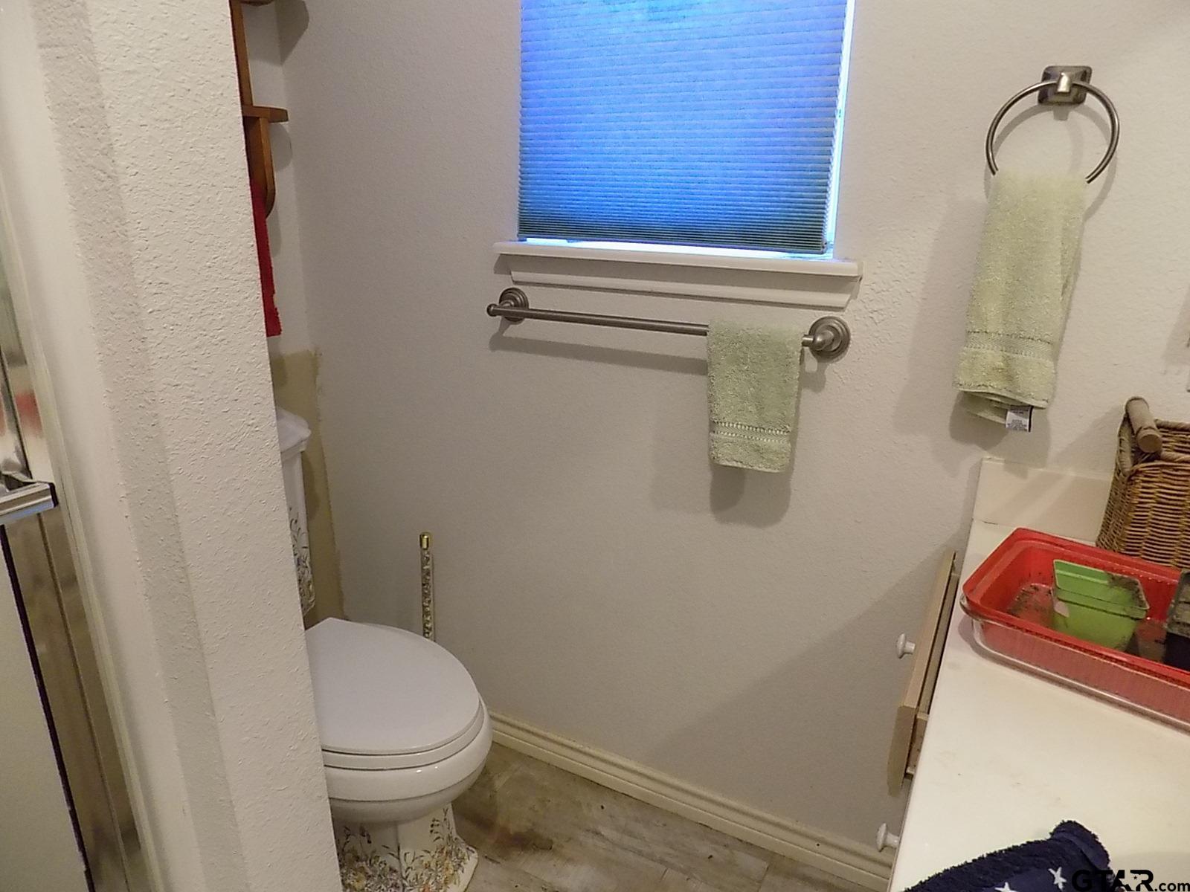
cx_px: 595
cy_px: 446
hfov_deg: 73.9
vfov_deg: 58.9
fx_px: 791
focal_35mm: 23
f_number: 3.1
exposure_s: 1/15
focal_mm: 4
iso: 400
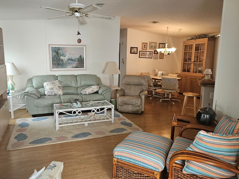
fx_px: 186
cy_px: 88
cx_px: 109
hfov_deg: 65.2
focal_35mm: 27
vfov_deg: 51.4
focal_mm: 5.4
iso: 160
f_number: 1.8
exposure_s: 1/120
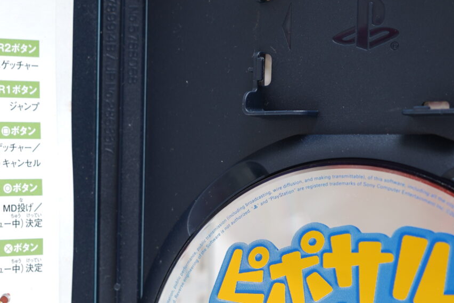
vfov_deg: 14.1
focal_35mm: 96
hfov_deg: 21.1
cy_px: 294
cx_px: 120
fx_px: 1211
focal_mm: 32
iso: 64
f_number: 5
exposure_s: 1/2.5
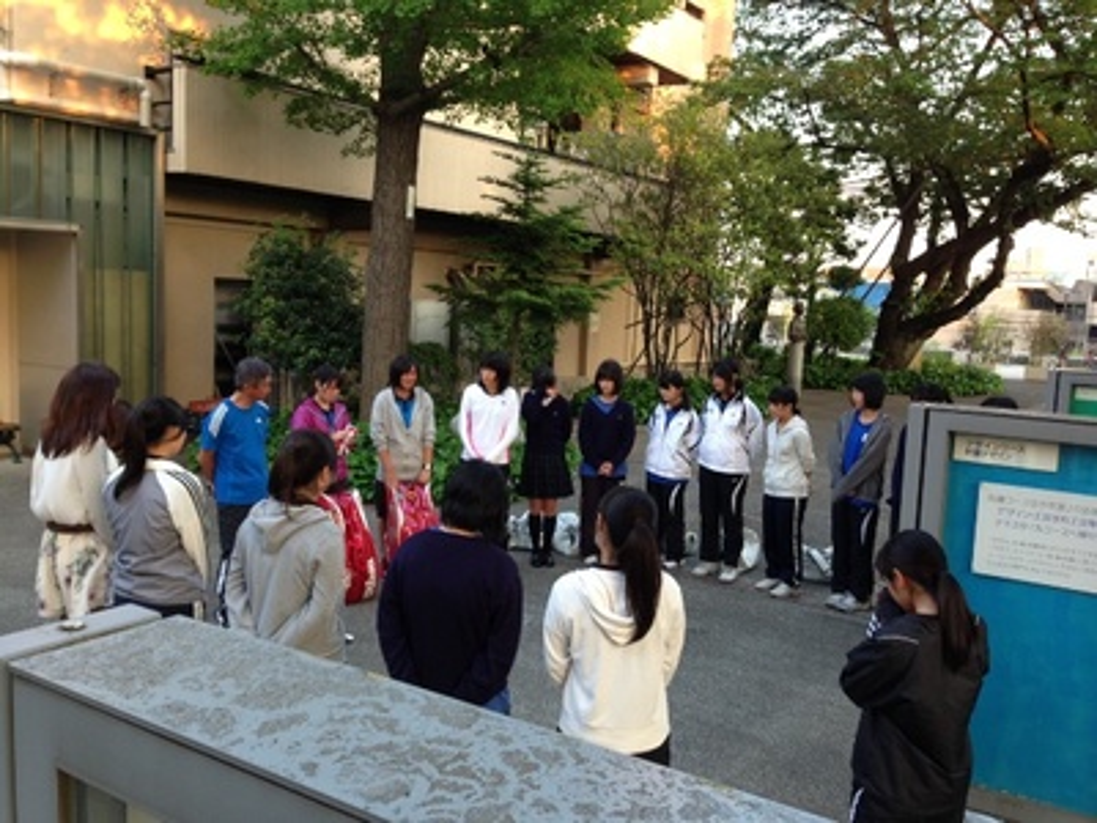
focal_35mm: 33
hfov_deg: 55.4
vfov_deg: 42.9
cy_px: 412
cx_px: 548
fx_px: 1046
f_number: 2.4
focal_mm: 4.13
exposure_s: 1/30
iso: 50
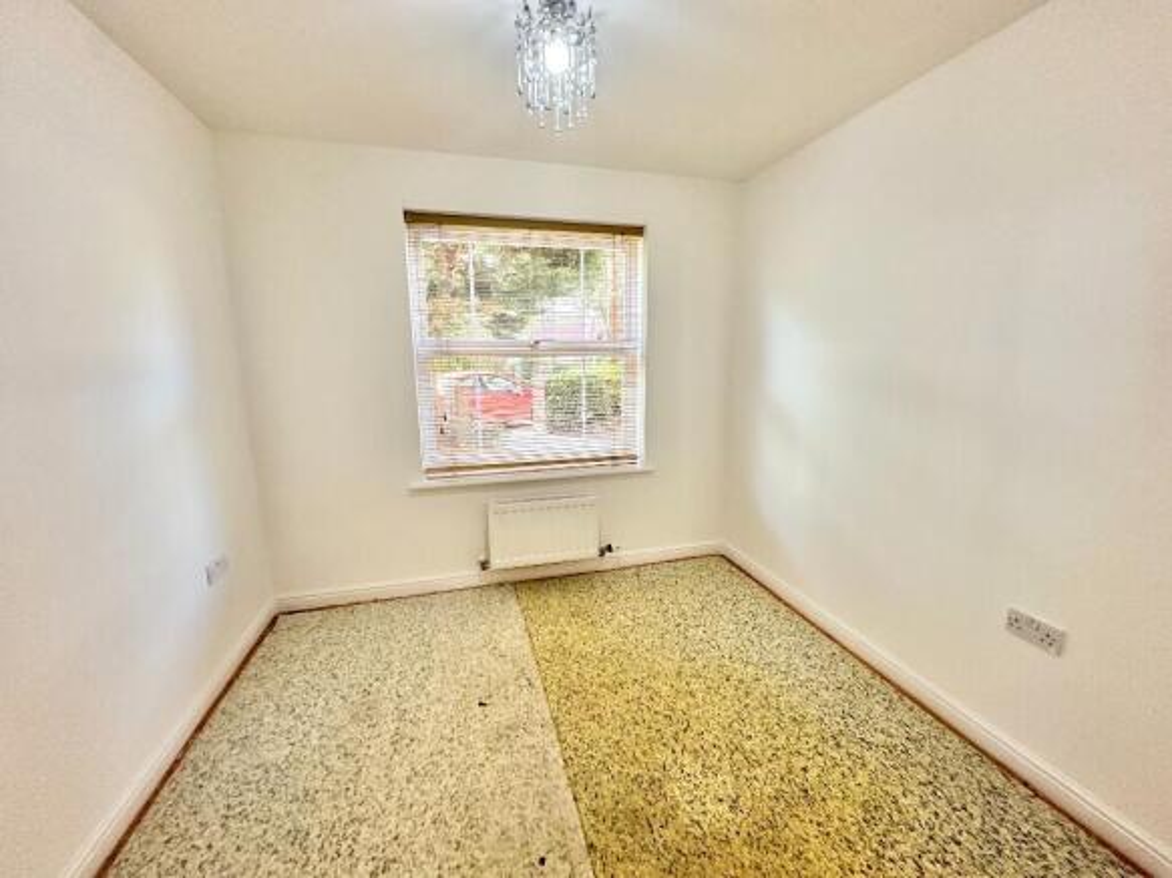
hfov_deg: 102.1
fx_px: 474
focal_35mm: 14
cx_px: 586
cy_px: 439
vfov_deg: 85.7
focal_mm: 2.22
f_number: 2.2
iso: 160
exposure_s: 1/99
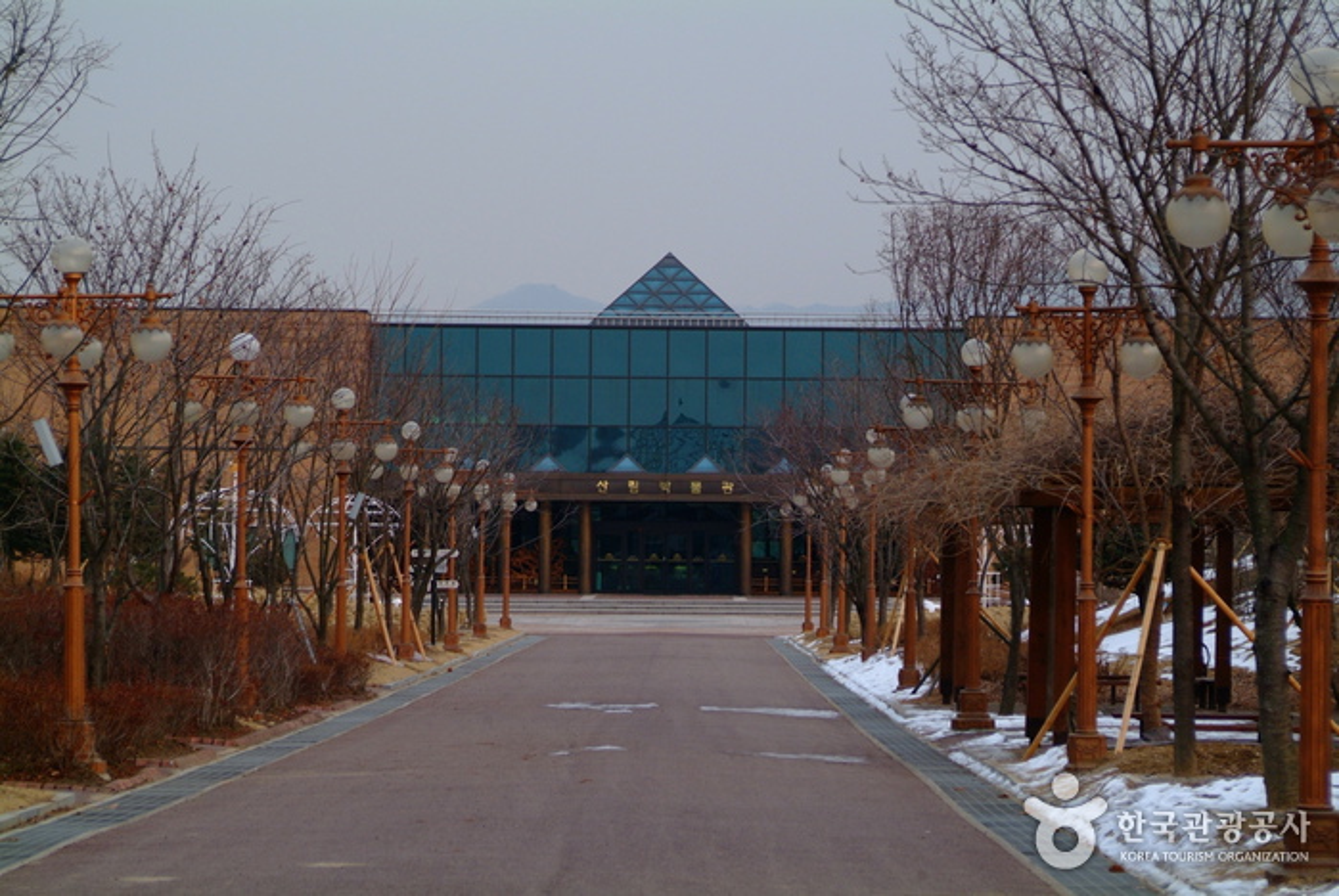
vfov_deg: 10.7
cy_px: 448
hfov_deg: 16.0
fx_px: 4767
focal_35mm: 128
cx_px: 670
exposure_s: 1/125
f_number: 5.6
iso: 400
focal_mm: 85
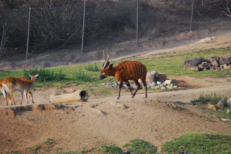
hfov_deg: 6.9
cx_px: 116
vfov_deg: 4.6
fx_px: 1927
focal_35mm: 300
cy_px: 77
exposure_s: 1/1600
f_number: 6.3
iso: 1250
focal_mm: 200
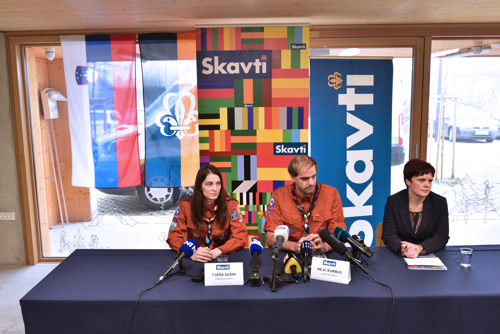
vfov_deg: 37.9
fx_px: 486
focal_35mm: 35
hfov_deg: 54.4
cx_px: 250
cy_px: 167
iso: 3200
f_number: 4.5
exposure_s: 1/250
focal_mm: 35
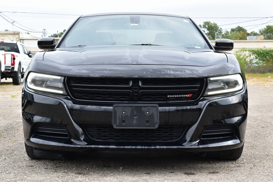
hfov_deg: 28.1
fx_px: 546
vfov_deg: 18.9
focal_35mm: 72
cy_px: 91
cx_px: 136
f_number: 9
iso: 400
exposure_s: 1/125
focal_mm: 48
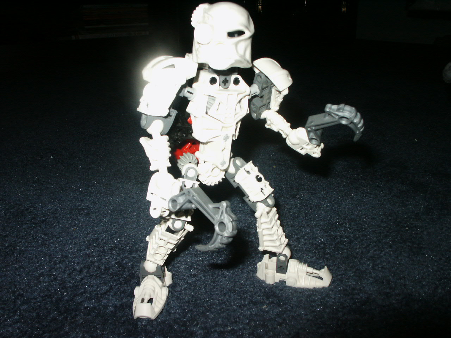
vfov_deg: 40.7
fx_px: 456
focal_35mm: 35
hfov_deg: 52.6
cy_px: 169
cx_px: 226
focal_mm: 7.18
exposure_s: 1/45
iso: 200
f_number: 6.7
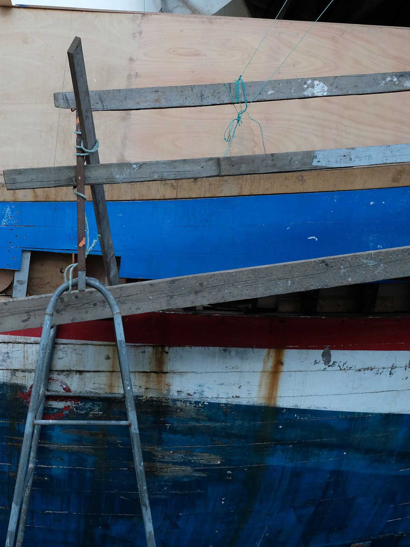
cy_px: 274
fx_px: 916
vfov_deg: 33.2
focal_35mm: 58
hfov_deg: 24.3
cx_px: 21
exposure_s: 1/85
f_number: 5.6
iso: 200
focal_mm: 26.6
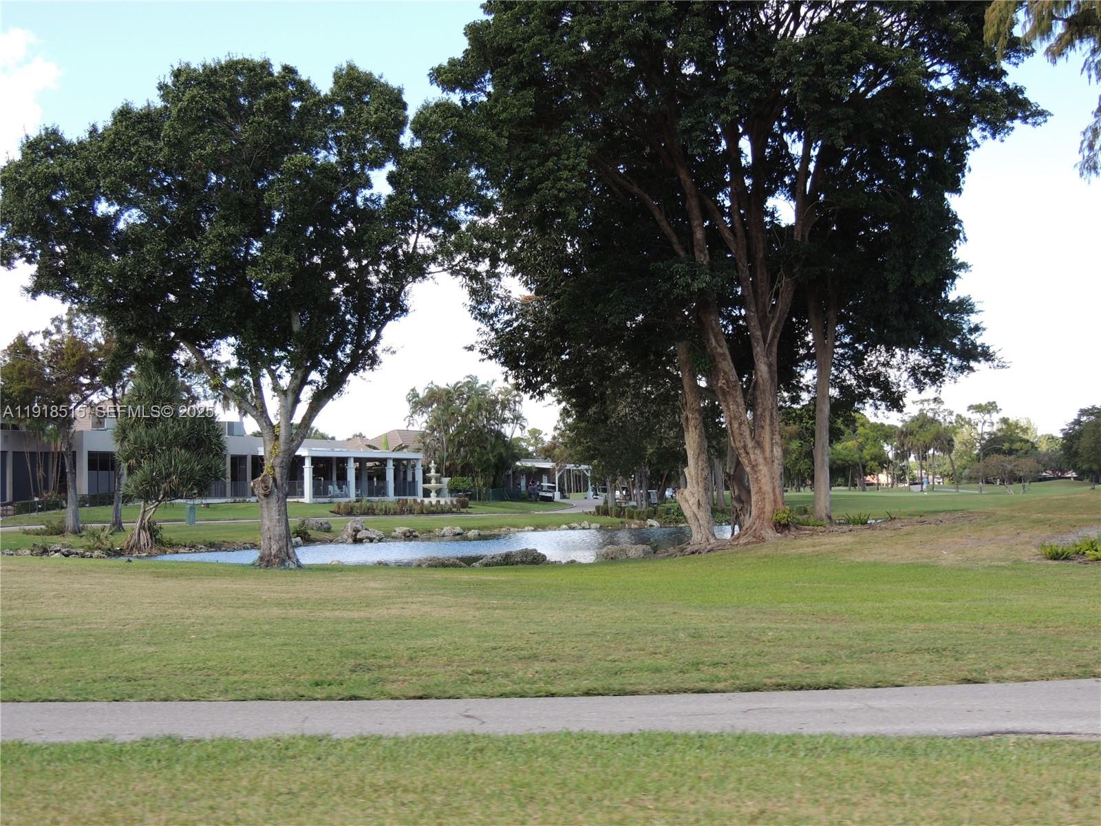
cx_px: 550
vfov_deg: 30.9
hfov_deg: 40.4
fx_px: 1495
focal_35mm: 47
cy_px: 413
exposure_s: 1/250
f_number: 3.5
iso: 100
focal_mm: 8.3
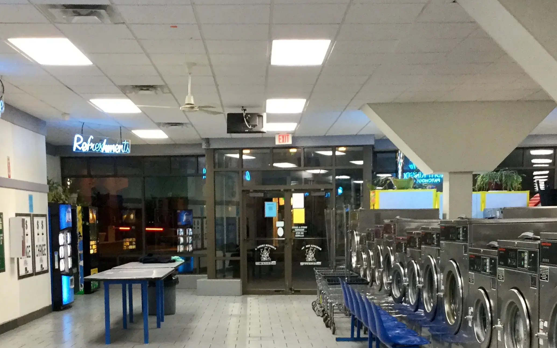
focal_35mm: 52
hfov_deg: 38.9
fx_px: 789
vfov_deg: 24.4
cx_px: 289
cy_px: 292
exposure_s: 1/30
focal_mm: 3.3
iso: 100
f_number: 2.4
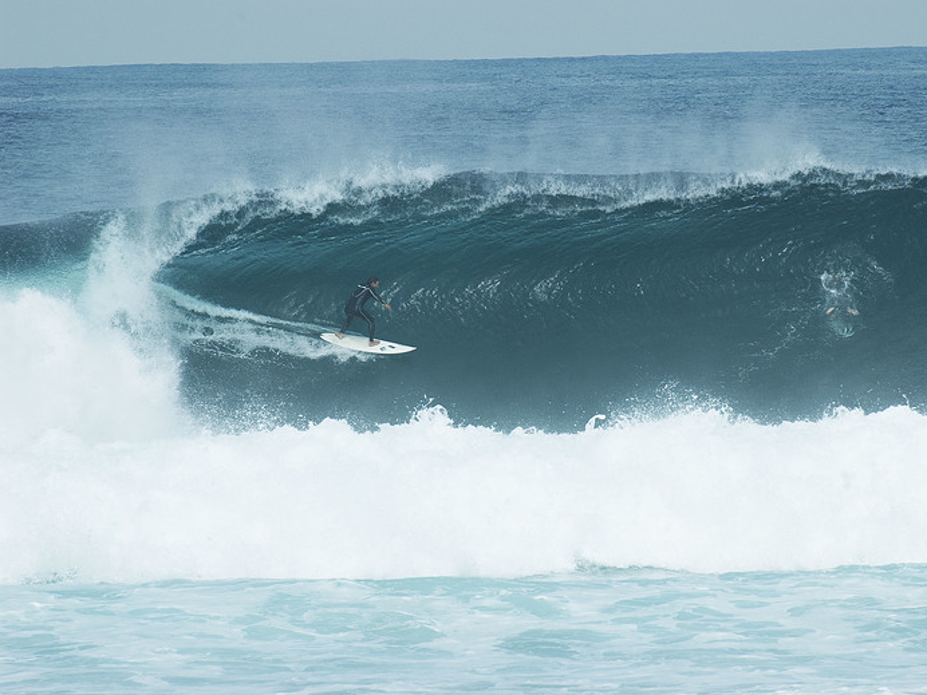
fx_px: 17487
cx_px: 524
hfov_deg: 3.0
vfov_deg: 2.3
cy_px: 348
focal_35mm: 653
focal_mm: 400
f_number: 11
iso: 200
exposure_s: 1/500
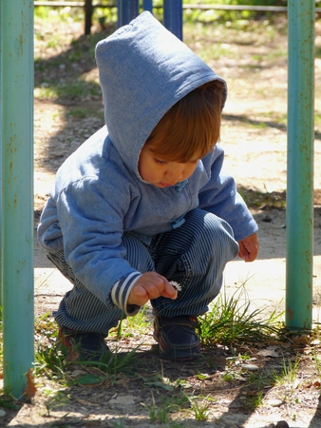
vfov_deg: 9.3
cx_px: 160
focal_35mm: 213
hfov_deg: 7.0
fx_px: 2631
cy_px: 214
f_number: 3.7
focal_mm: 37.8
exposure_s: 1/200
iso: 100
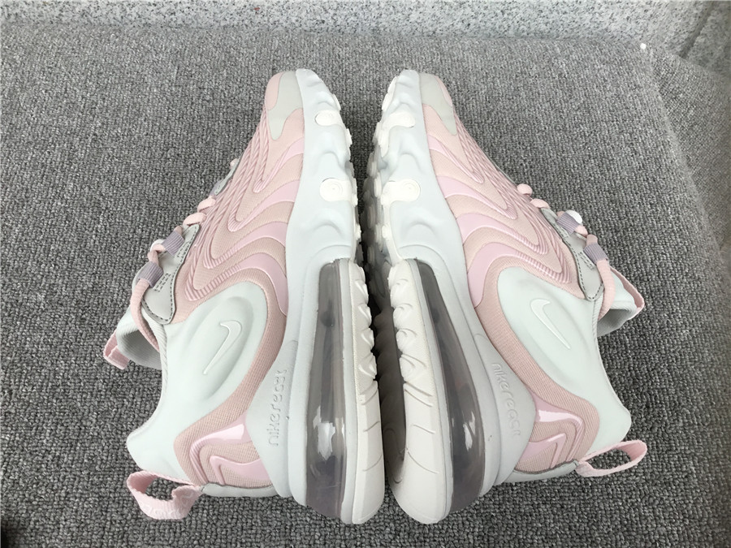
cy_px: 274
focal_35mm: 31
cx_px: 366
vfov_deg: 45.4
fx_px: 655
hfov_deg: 58.4
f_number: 2.4
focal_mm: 3.3
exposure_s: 1/100
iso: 32
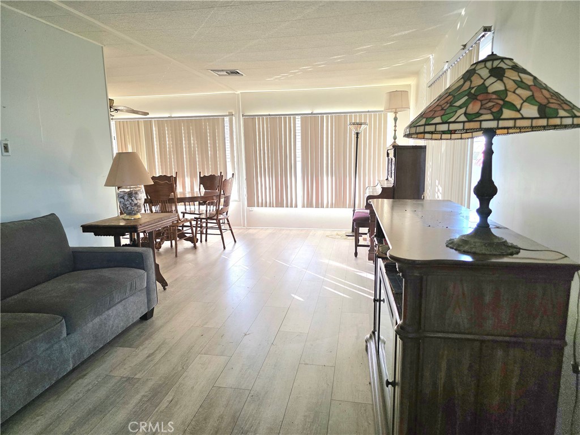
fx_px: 385
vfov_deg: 58.9
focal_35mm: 23
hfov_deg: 73.9
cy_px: 218
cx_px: 290
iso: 160
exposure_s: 1/120
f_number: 1.7
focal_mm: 6.3
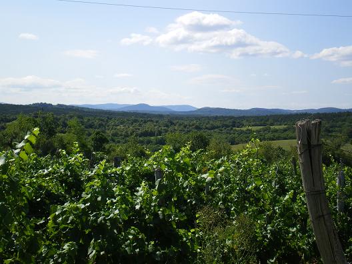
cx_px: 176
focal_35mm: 62
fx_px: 630
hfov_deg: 31.2
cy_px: 132
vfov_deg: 23.7
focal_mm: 10.3
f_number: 5.9
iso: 64
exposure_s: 1/250
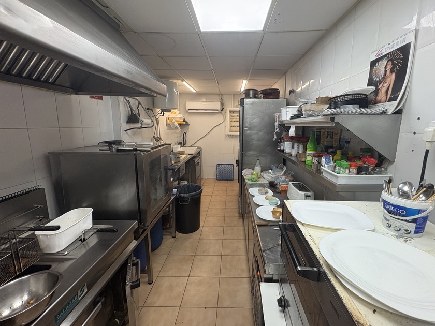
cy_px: 154
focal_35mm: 15
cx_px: 230
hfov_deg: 98.1
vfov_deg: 81.7
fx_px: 188
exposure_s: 1/100
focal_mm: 2.22
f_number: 2.2
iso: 160
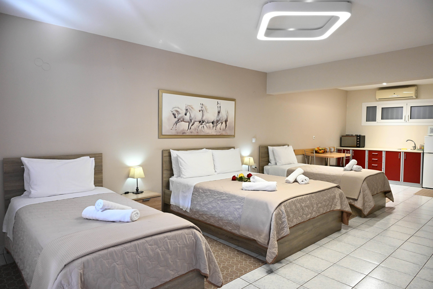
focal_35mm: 24
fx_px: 289
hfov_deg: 73.7
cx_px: 216
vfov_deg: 53.1
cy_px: 144
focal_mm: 24
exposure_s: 1/200
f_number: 5.6
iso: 2800
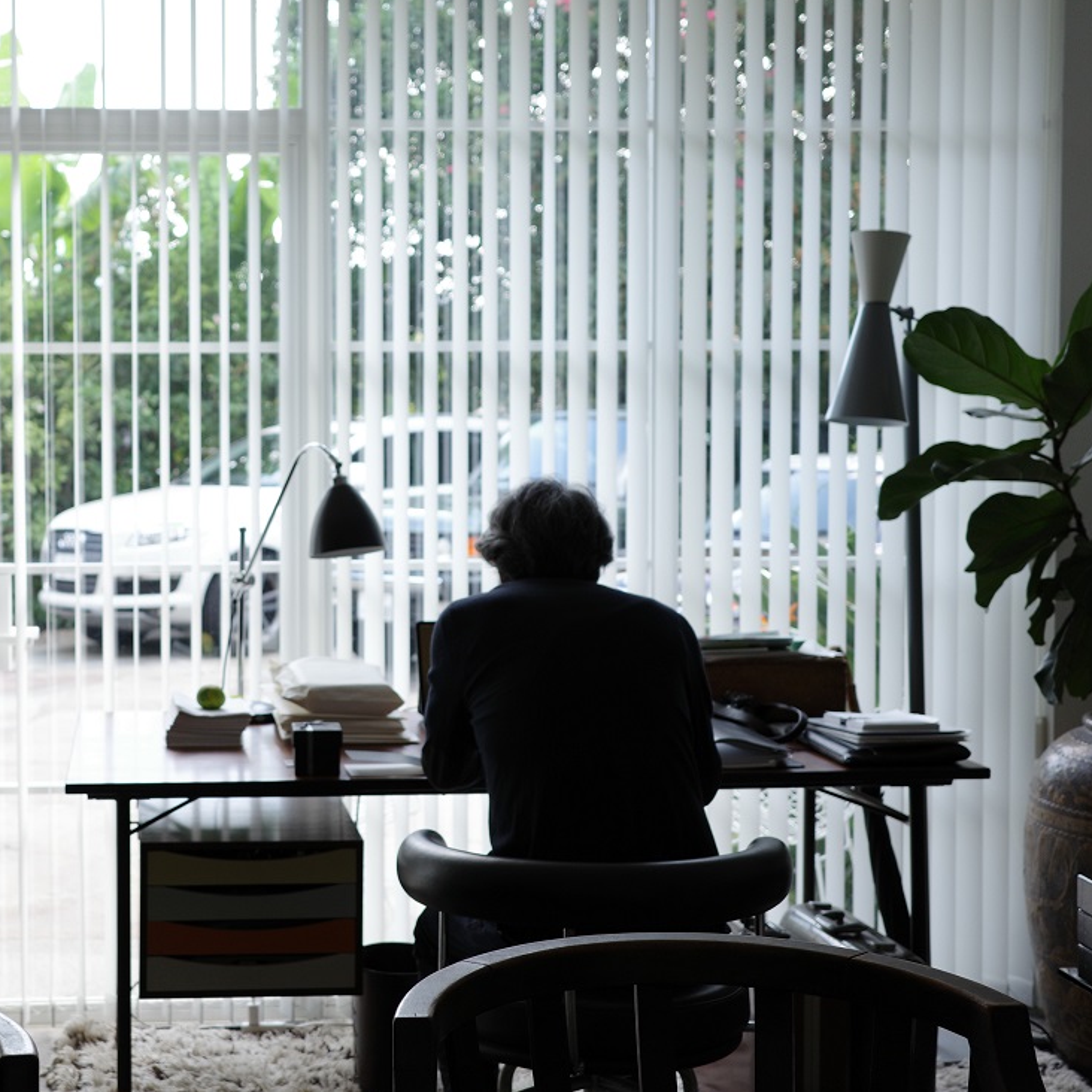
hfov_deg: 32.2
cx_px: 285
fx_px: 1856
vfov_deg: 32.8
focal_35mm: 52
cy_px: 547
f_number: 2.8
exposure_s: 1/125
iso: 200
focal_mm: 26
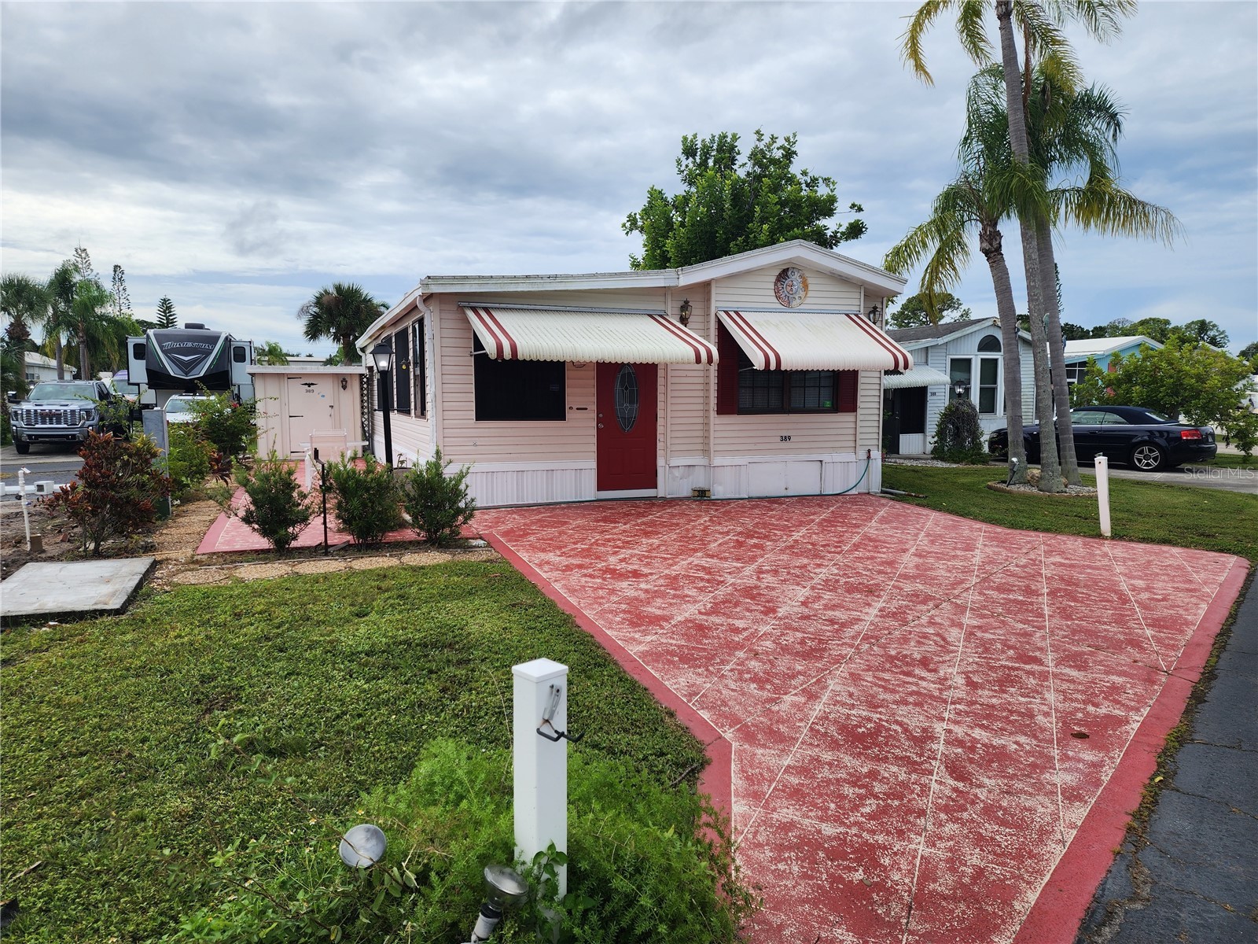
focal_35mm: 23
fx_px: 836
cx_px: 629
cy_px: 472
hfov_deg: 73.9
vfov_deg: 58.9
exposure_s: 1/952
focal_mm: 6.4
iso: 12
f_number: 1.8
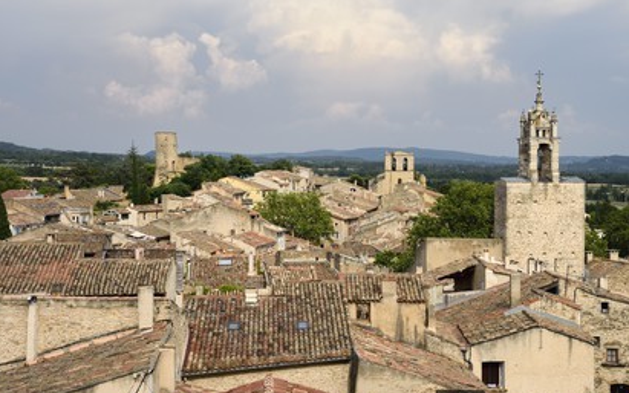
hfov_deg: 40.3
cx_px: 317
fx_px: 857
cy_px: 213
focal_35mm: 50
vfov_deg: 25.8
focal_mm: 48
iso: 200
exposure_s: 1/200
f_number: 16
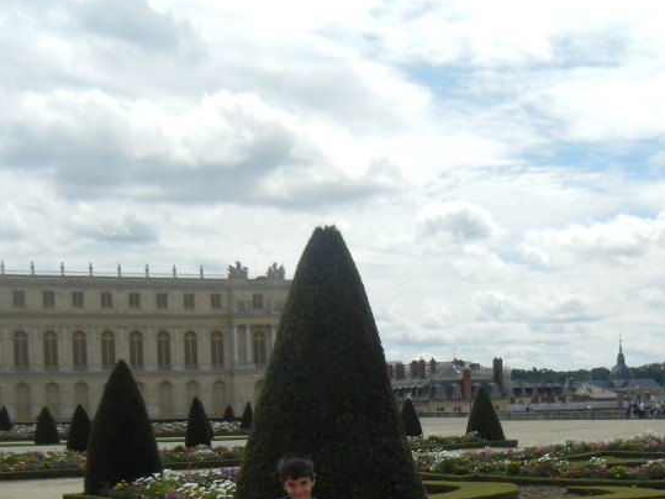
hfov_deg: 33.7
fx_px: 1095
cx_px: 392
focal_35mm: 57
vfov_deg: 24.8
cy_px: 462
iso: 160
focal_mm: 5.4
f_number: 7
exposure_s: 1/634
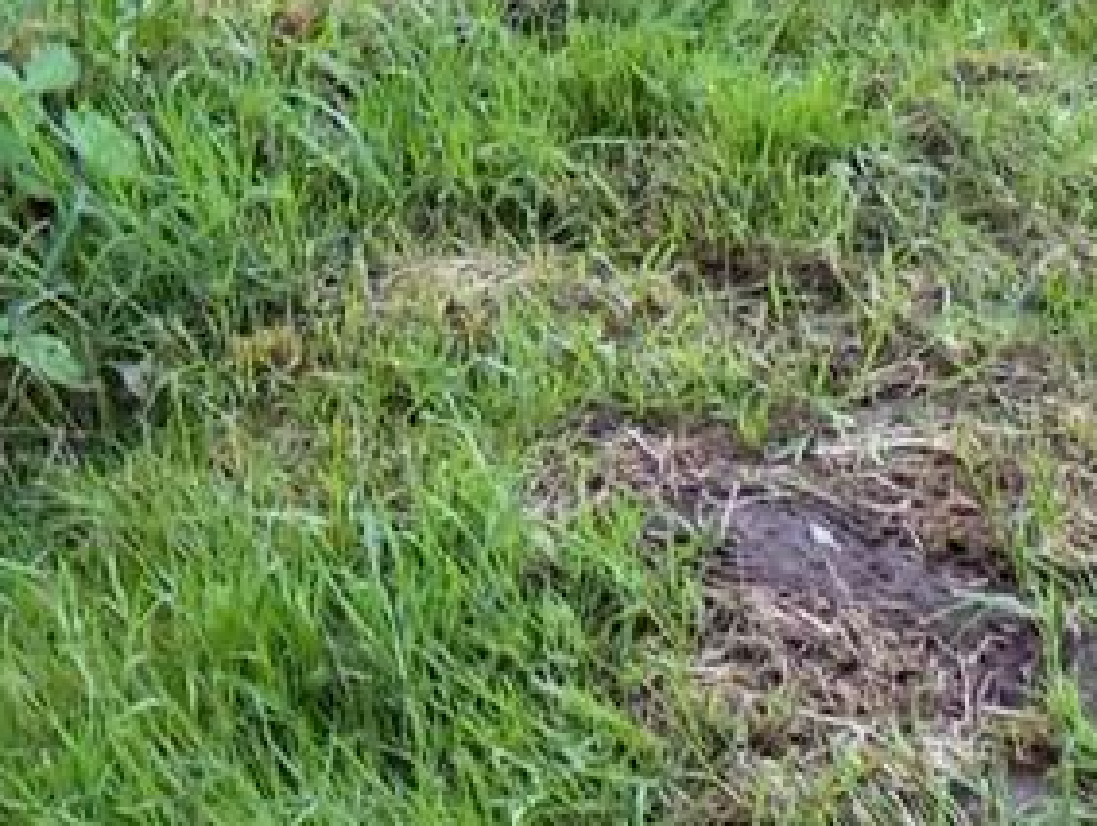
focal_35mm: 118
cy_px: -981
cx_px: -1353
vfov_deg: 11.1
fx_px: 3744
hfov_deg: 13.3
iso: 80
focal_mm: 4.65
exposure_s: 1/100
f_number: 1.8
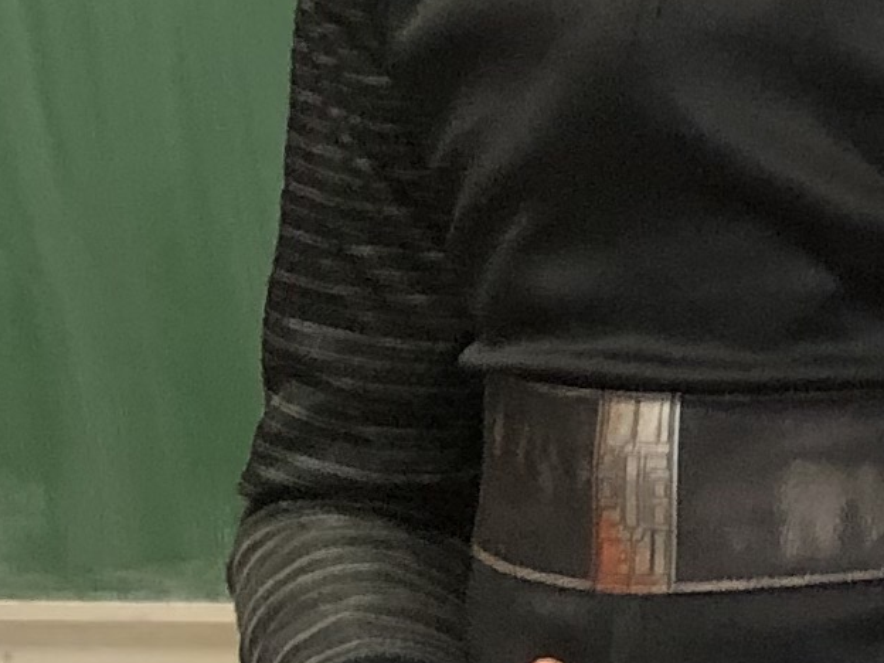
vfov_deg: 8.2
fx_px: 4622
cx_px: 2566
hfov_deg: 9.0
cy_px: 265
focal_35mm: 181
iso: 40
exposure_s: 1/20
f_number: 1.8
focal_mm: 3.99
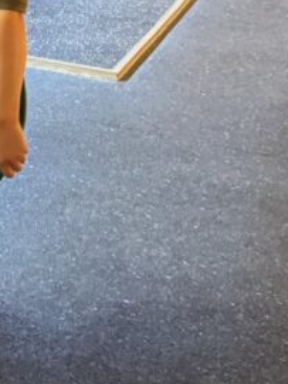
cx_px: -140
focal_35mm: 91
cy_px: 51
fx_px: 1008
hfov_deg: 15.1
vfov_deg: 21.1
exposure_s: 1/33
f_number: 1.78
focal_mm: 6.76
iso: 640
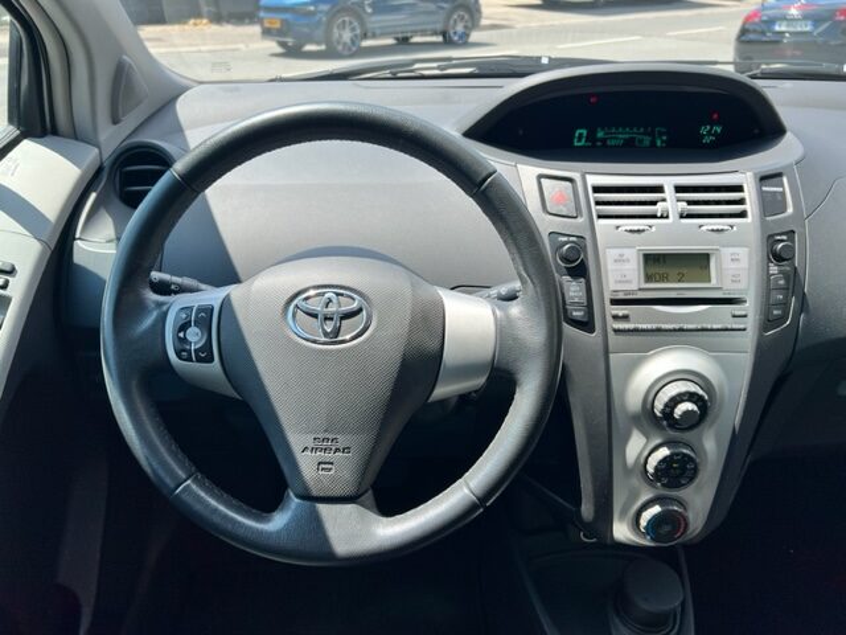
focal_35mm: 26
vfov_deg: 53.1
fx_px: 635
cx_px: 423
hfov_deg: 67.3
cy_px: 318
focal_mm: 5.7
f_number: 1.5
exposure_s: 1/1029
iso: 50
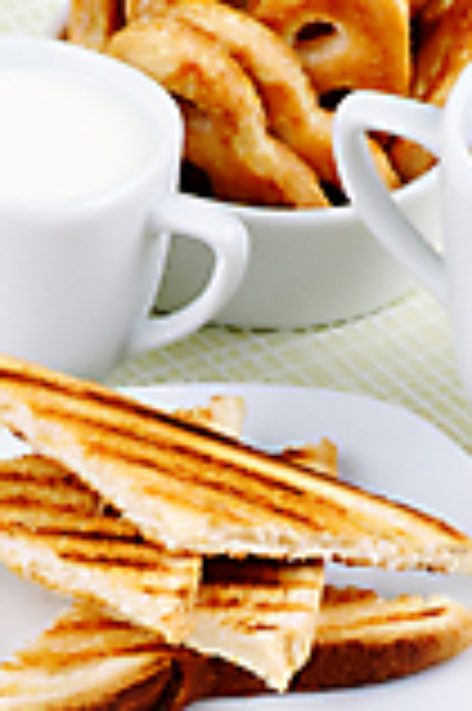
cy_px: 680
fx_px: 7489
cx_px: 353
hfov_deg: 3.6
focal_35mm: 380
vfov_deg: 5.4
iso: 100
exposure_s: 1/160
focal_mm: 100
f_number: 22
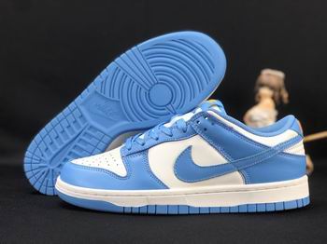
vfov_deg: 25.6
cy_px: 122
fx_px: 538
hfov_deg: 33.8
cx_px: 164
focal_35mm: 57
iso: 32
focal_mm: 6.6
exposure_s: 1/30
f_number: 2.8
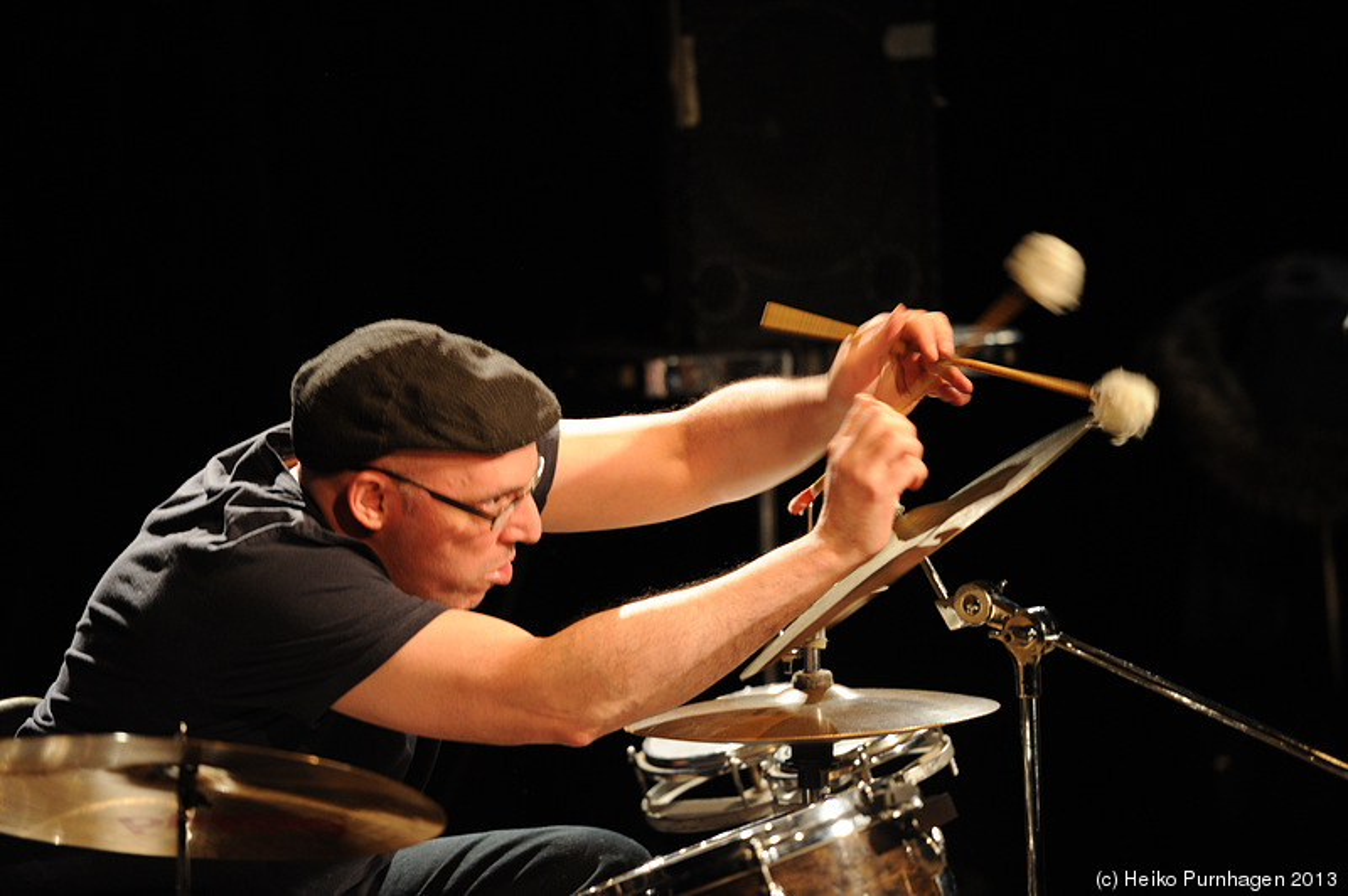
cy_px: 448
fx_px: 7483
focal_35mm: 200
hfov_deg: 10.3
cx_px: 674
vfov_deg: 6.9
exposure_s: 1/100
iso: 3200
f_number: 2.8
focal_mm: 200
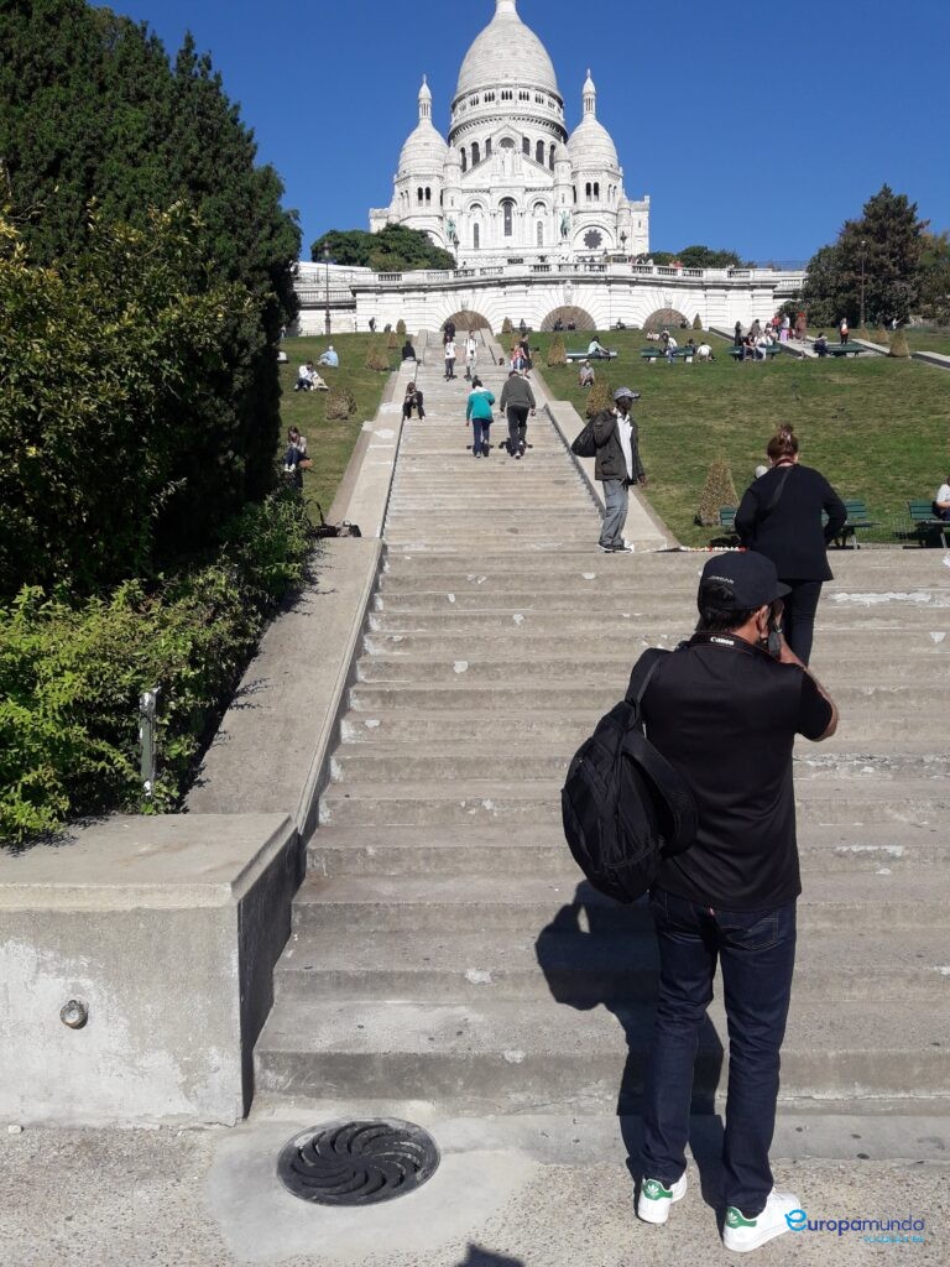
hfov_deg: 49.7
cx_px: 475
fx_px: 1025
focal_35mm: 28
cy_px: 634
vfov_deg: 63.4
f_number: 1.9
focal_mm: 3.7
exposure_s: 1/2070
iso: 40
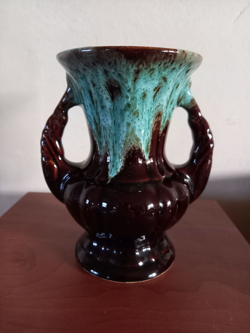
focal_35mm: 25
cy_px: 166
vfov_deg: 69.4
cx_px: 125
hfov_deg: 54.9
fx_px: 241
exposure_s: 1/20
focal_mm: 4.65
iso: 1000
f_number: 1.8
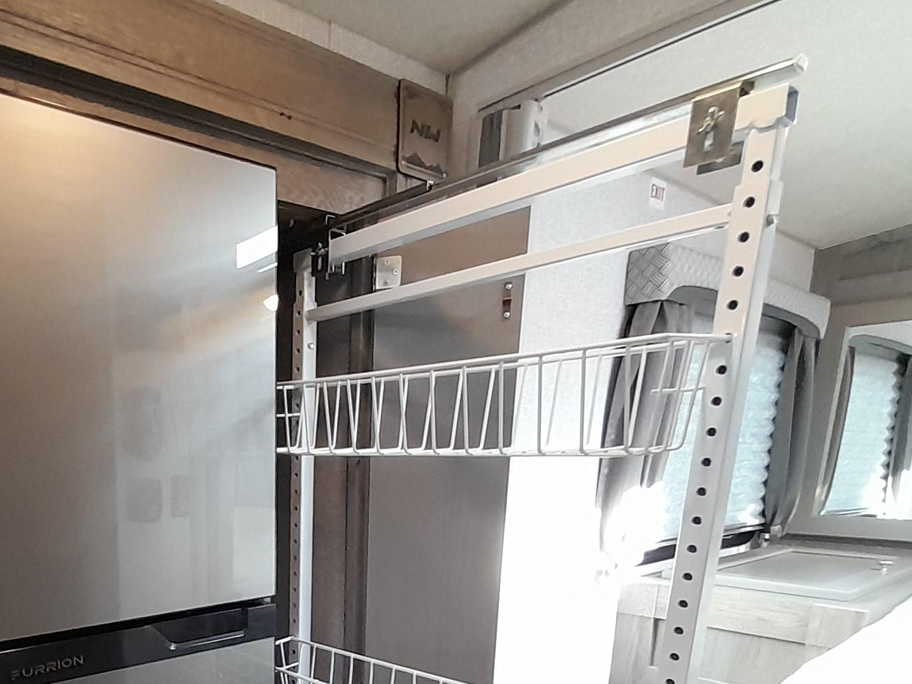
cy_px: 632
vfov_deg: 48.3
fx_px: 659
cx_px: 204
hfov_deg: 64.3
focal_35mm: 25
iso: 160
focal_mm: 1.13
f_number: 2.2
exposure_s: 1/33
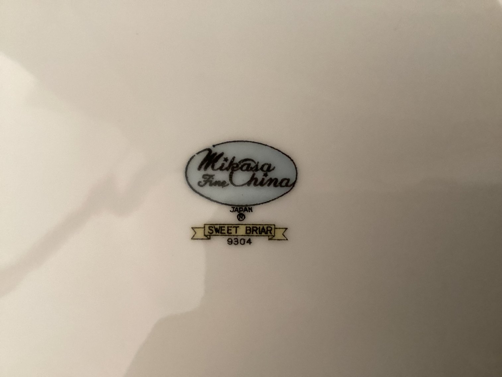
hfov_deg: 58.3
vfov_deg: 45.4
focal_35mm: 31
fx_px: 450
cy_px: 188
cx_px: 251
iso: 320
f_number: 2.4
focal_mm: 3.3
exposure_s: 1/60
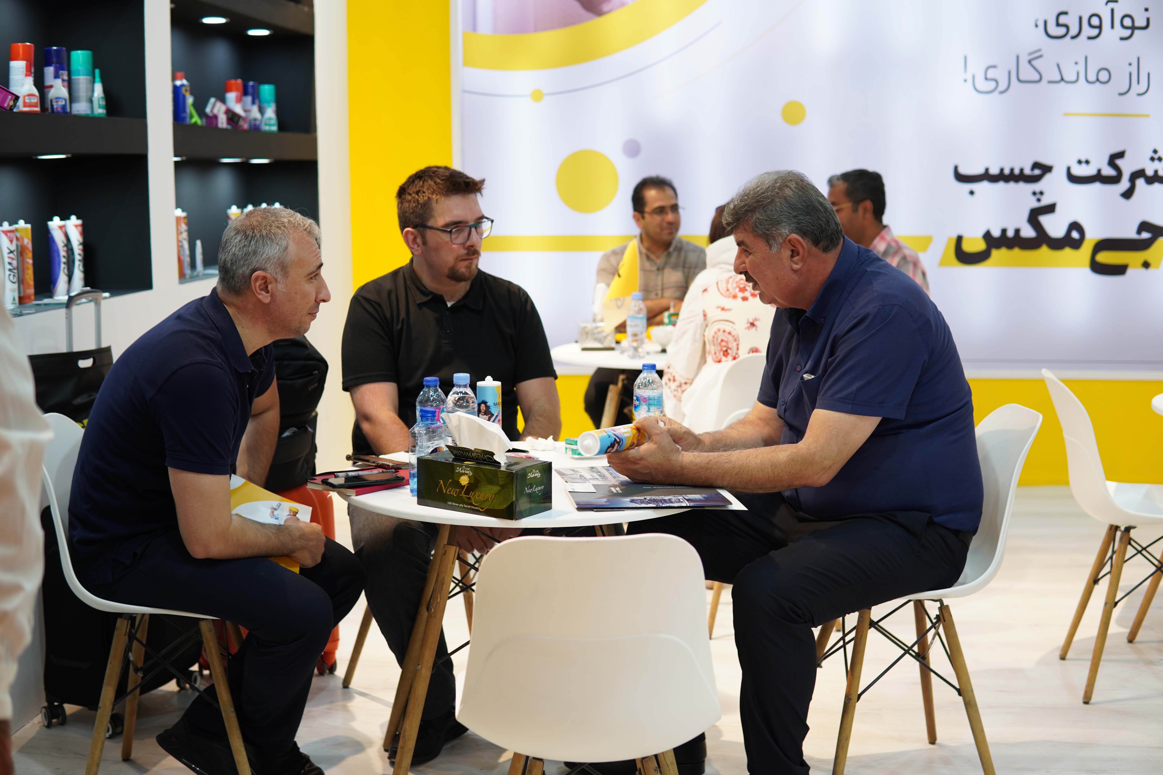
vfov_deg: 29.9
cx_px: 582
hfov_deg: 43.6
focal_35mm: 45
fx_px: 1454
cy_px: 388
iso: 160
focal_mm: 30
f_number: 2.2
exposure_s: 1/100
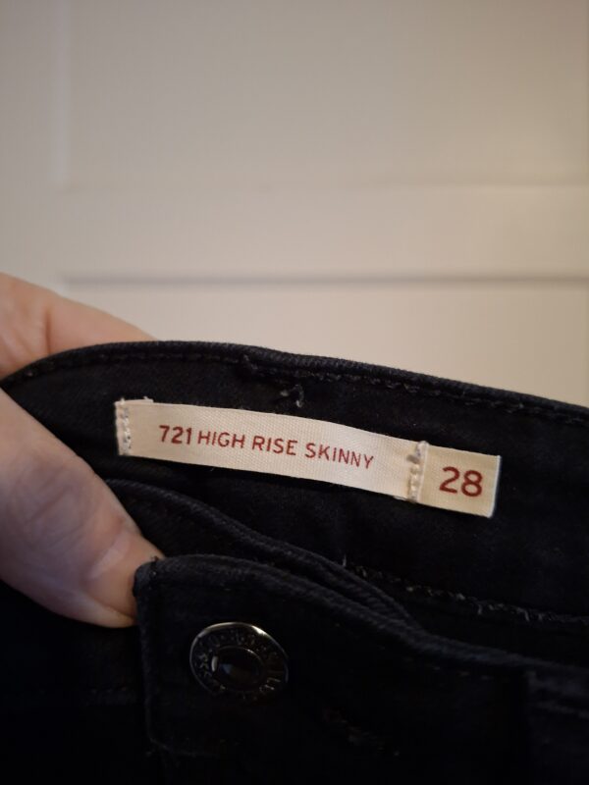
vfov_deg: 73.9
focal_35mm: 23
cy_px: 392
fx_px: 522
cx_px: 294
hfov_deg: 58.9
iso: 800
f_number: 1.8
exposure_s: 1/20
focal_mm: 5.54
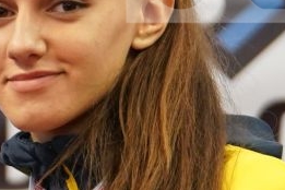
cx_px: -512
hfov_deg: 2.2
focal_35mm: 950
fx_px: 7520
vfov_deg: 1.4
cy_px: 310
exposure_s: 1/250
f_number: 2.8
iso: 1600
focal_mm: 138
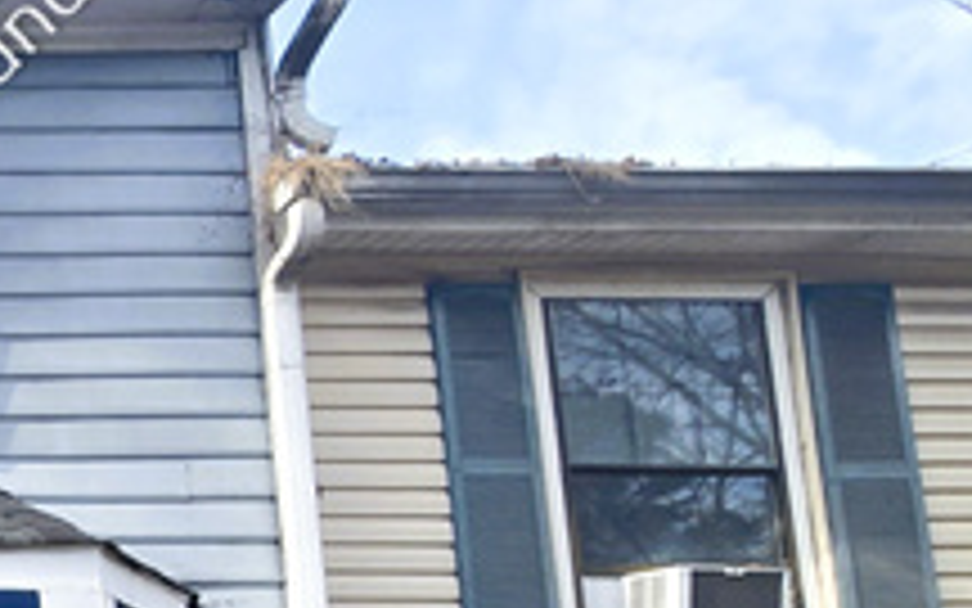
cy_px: 806
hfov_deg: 24.2
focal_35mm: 51
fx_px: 1351
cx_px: -666
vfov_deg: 22.5
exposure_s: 1/986
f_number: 2.2
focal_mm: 2.2
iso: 50
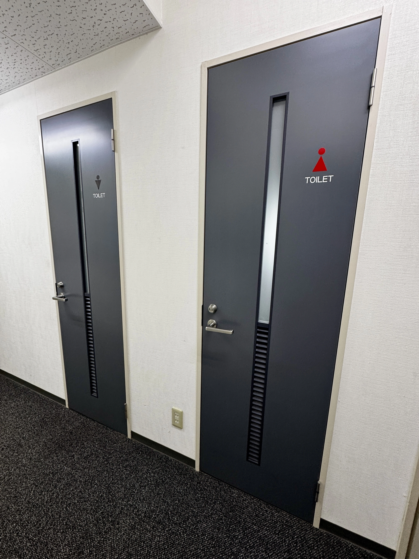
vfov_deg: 102.1
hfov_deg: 85.7
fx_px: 226
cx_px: 210
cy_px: 280
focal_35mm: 14
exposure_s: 1/60
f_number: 2.2
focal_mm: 2.22
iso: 160
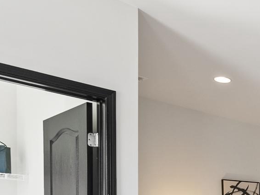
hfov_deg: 25.6
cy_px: 231
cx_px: 378
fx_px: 443
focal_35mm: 59
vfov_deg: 22.9
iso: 800
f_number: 5
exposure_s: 1/25
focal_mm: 17
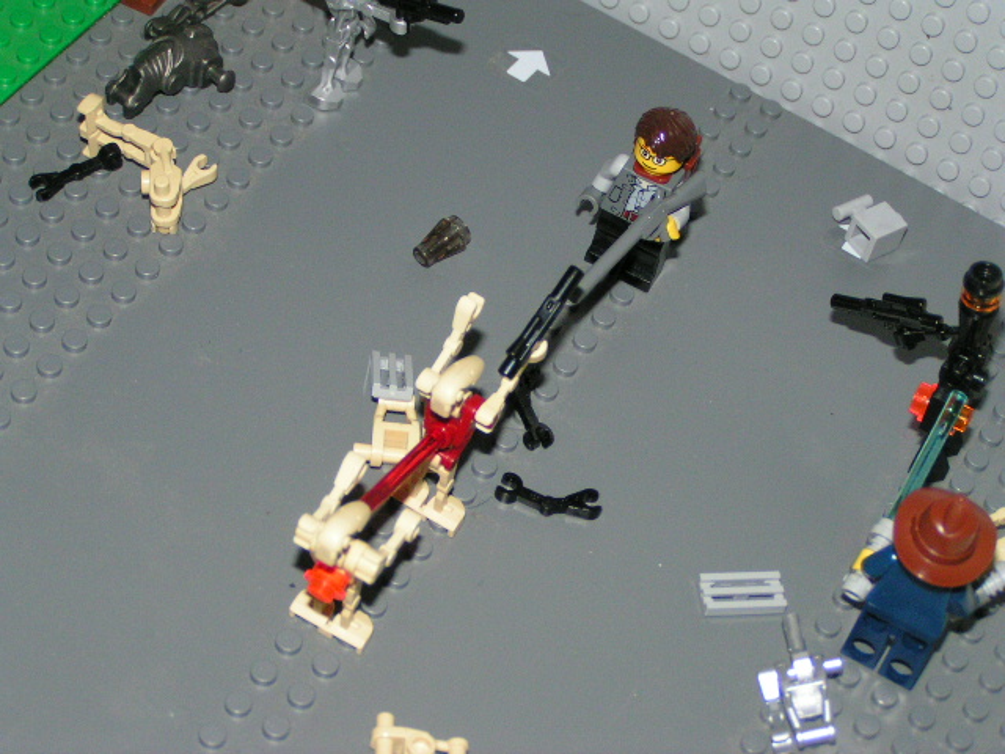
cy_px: 377
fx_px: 2381
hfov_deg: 23.8
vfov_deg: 18.0
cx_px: 502
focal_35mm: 82
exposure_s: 1/100
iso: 200
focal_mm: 12.6
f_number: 3.2
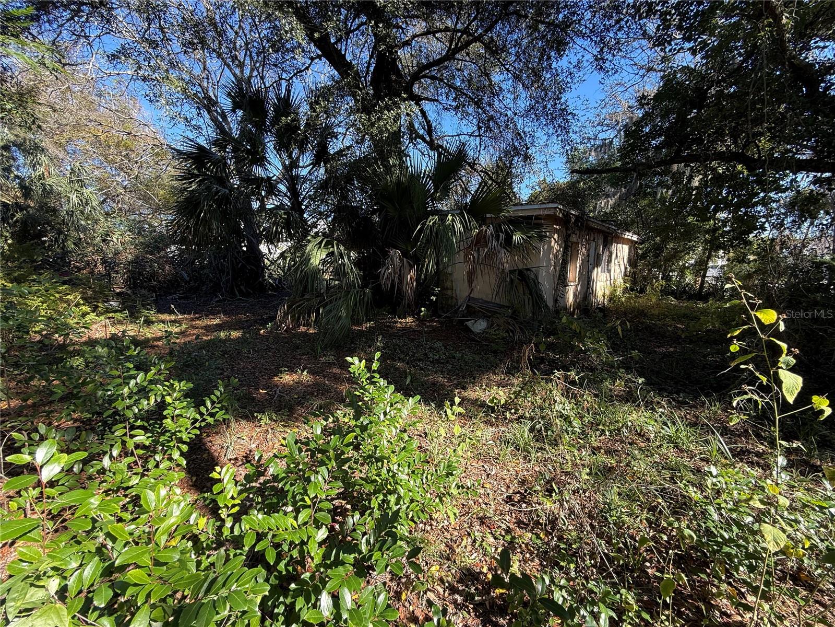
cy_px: 314
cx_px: 418
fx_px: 338
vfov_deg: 85.7
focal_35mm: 14
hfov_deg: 102.1
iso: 50
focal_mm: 2.22
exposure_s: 1/179
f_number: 2.2
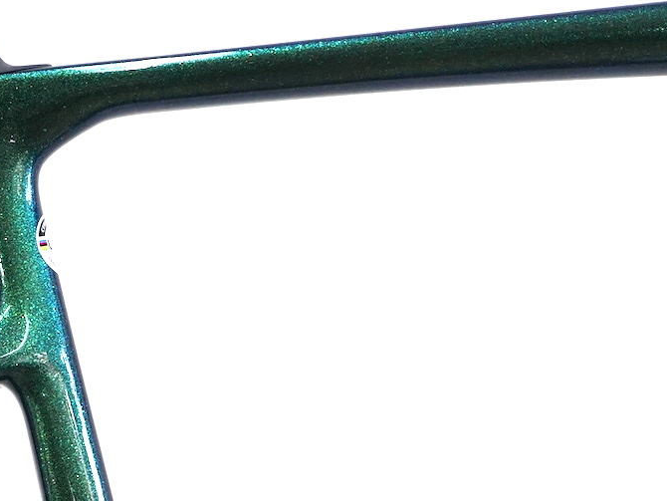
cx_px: -109
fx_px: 2352
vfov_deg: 11.7
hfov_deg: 15.6
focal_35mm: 122
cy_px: 697
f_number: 4
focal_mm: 37
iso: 1250
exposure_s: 1/160
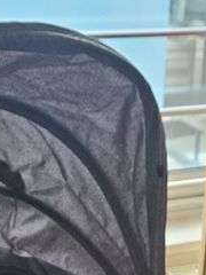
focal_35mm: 96
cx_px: 143
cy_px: 382
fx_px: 762
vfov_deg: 18.6
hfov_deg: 15.4
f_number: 1.8
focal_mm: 5.4
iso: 500
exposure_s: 1/142
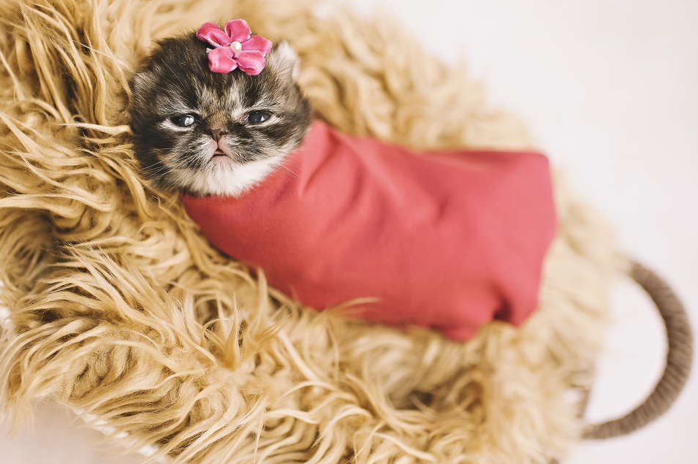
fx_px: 852
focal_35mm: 44
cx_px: 281
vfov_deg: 30.4
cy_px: 194
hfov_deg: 44.3
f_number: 2.2
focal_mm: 35
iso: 200
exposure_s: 1/250
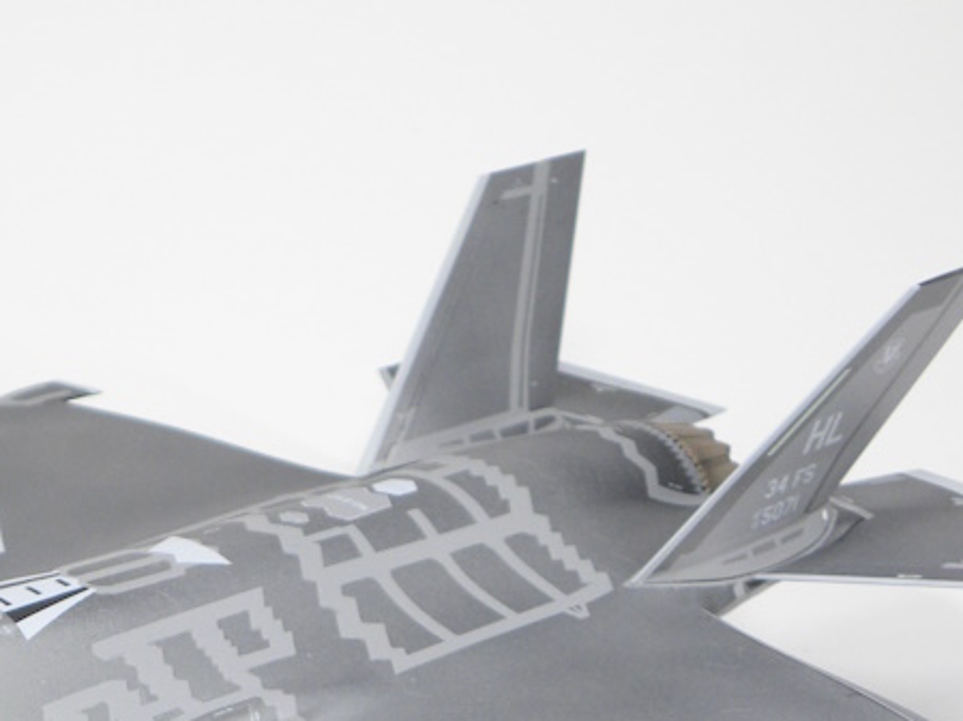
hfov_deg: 18.4
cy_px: 766
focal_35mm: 105
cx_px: 82
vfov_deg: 13.8
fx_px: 2919
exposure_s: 1/65
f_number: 3.2
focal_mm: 8.2
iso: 114
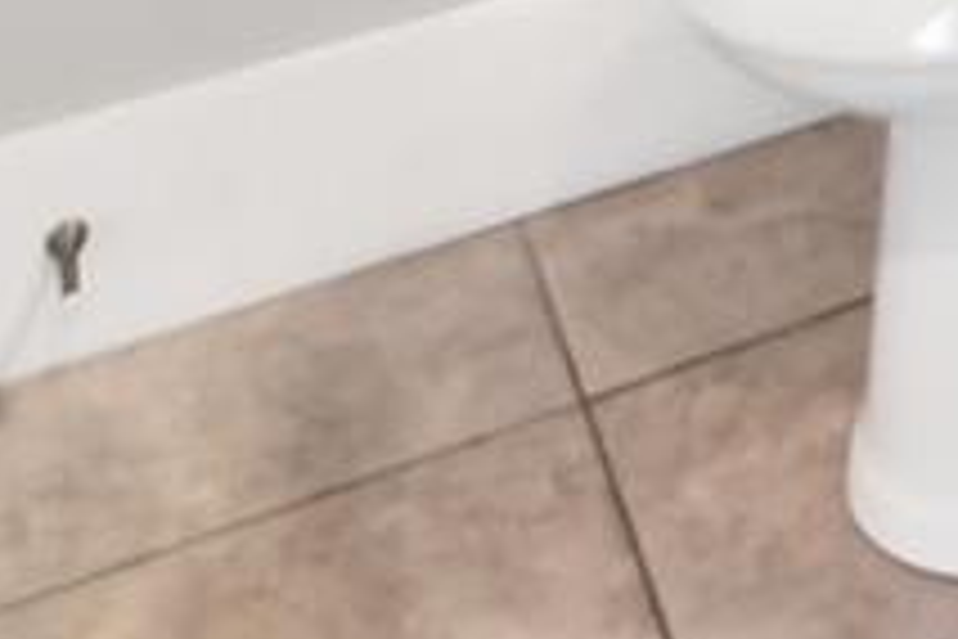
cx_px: 1718
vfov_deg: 9.0
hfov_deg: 16.4
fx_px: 2794
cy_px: -1570
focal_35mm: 105
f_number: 8
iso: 400
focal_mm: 14
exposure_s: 1/15
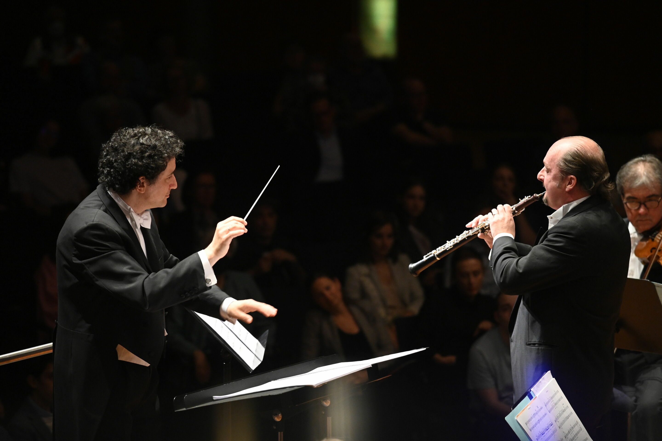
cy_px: 220
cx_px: 331
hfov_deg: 10.3
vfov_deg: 6.9
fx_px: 3675
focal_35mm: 200
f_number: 4.5
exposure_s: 1/200
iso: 5000
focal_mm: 200
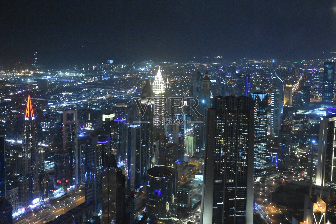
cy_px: 112
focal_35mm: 57
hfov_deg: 35.1
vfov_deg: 23.8
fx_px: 532
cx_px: 168
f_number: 4.2
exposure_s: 1/60
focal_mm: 38
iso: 10000
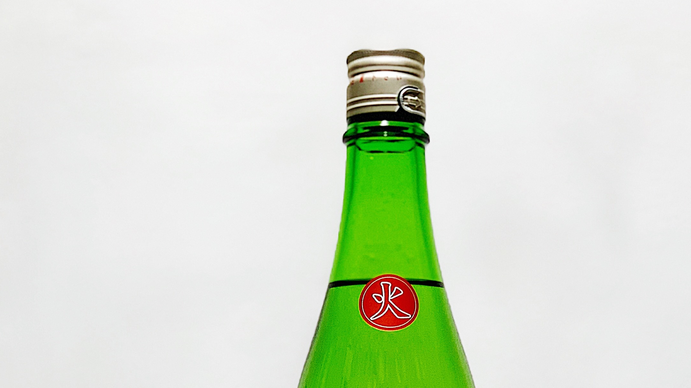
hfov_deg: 20.2
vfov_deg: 11.3
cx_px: 388
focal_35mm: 106
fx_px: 1942
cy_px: 437
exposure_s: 1/60
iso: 64
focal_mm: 6
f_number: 2.4
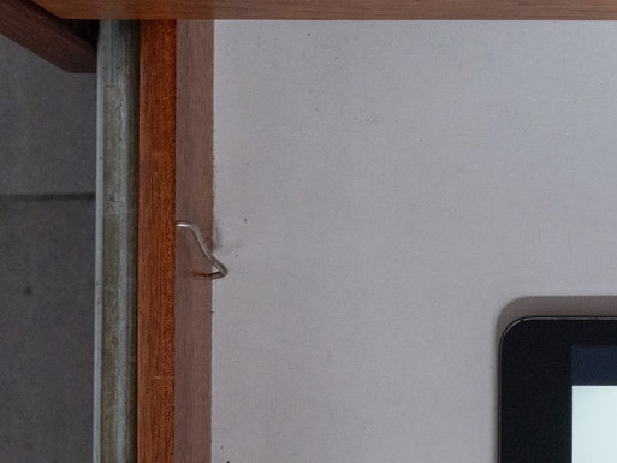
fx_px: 3405
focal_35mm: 191
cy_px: 481
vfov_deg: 7.7
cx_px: 951
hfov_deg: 10.0
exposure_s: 1/60
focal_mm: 64.1
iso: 640
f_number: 9
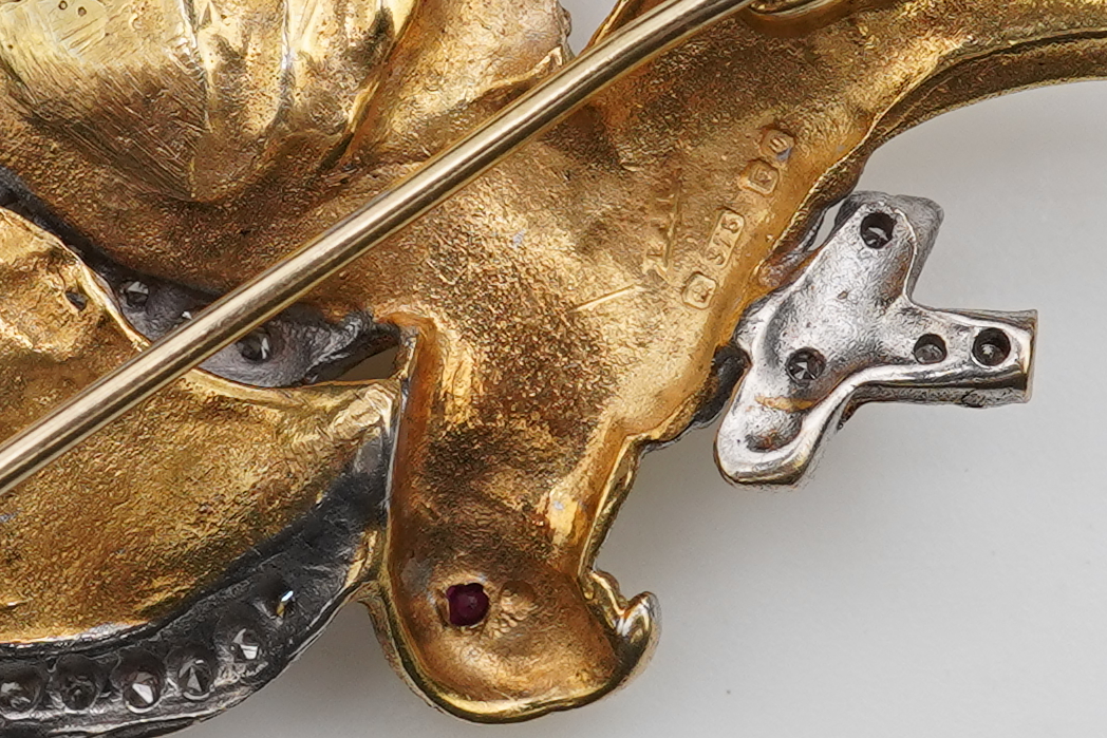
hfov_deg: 12.2
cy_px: 179
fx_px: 5197
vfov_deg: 8.1
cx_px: 490
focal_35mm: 169
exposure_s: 1/125
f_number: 16
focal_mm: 30
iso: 400
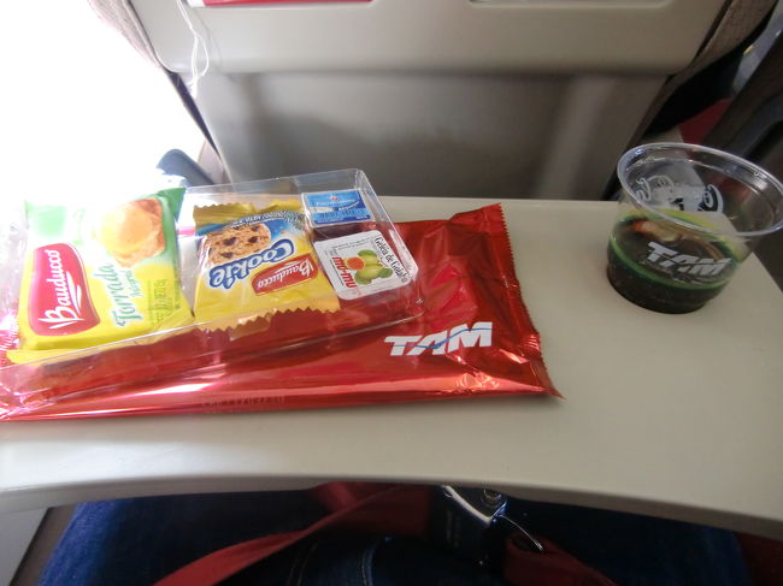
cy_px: 293
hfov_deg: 71.6
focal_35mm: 24
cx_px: 392
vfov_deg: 56.8
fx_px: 543
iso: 400
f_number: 3.2
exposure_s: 1/13
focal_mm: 4.3
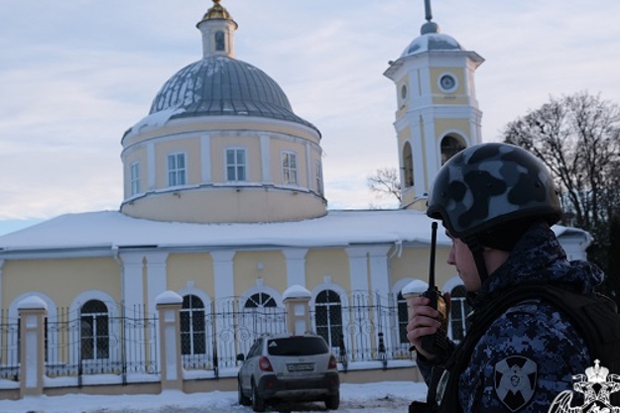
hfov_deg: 41.1
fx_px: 827
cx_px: 293
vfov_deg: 28.1
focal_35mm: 48
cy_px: 232
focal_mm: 26.5
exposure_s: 1/300
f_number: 5.6
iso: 320
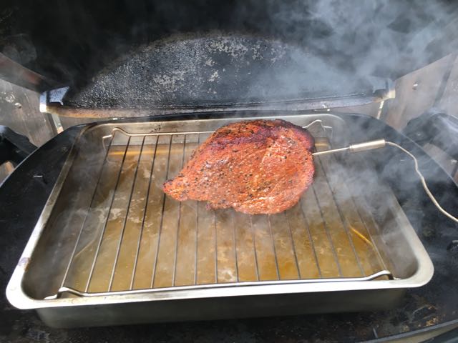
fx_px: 384
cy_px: 172
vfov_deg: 48.2
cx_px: 229
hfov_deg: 61.7
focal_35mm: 29
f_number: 2.2
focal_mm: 4.15
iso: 25
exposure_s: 1/33
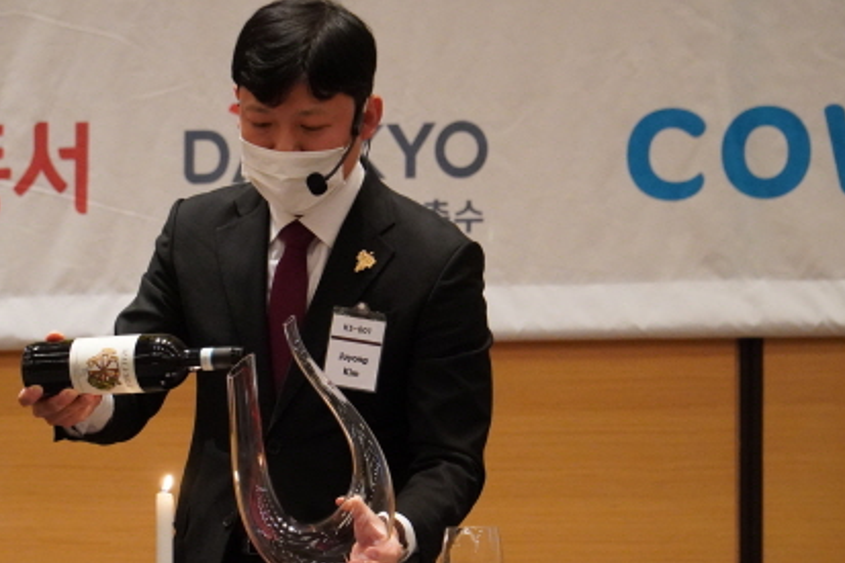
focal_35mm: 229
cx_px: 319
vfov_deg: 6.0
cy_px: 354
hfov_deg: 9.0
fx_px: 5366
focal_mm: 105
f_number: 4
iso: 4000
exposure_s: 1/100
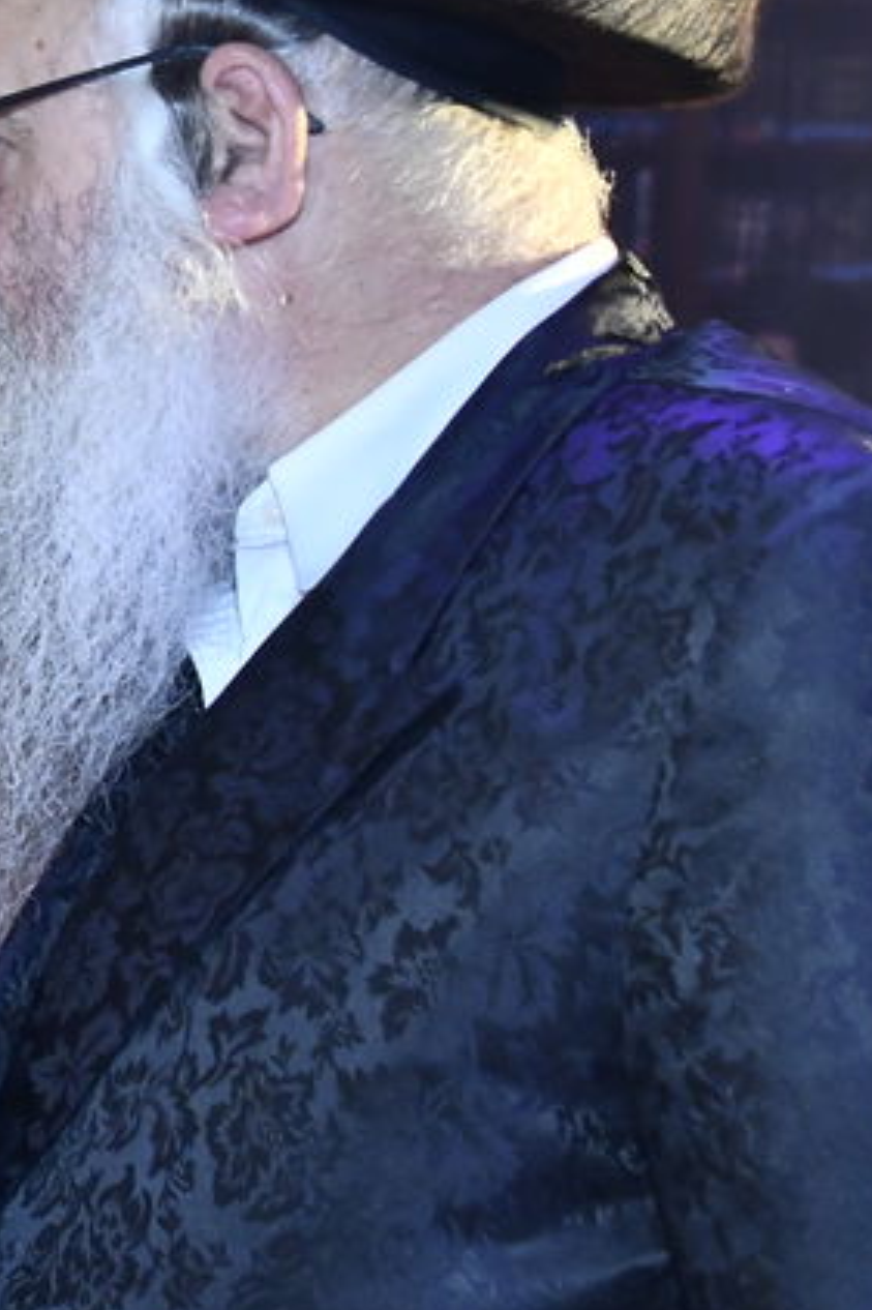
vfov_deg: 14.1
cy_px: 492
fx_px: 5309
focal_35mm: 146
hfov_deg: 8.9
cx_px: -841
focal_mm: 44
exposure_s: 1/100
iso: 1600
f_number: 5.6
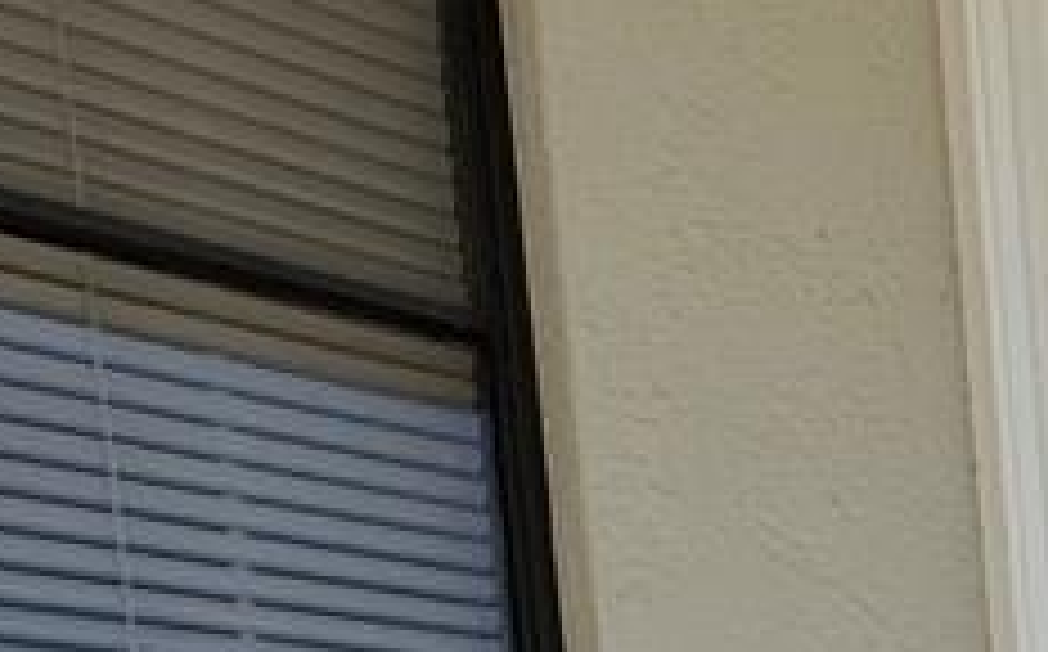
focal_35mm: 51
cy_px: 1156
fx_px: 1455
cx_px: 1696
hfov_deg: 25.4
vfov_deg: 19.4
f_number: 2.2
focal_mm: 2.22
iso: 50
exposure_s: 1/2342
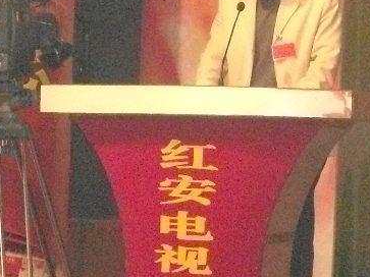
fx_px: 3163
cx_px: 316
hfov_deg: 6.7
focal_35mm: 296
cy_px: 34
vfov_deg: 5.0
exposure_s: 1/60
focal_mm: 17.1
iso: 1600
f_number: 4.7
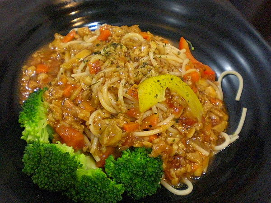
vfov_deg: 37.7
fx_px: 297
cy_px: 102
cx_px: 136
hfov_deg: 49.0
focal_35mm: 38
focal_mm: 6.3
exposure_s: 1/60
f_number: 3.1
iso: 800
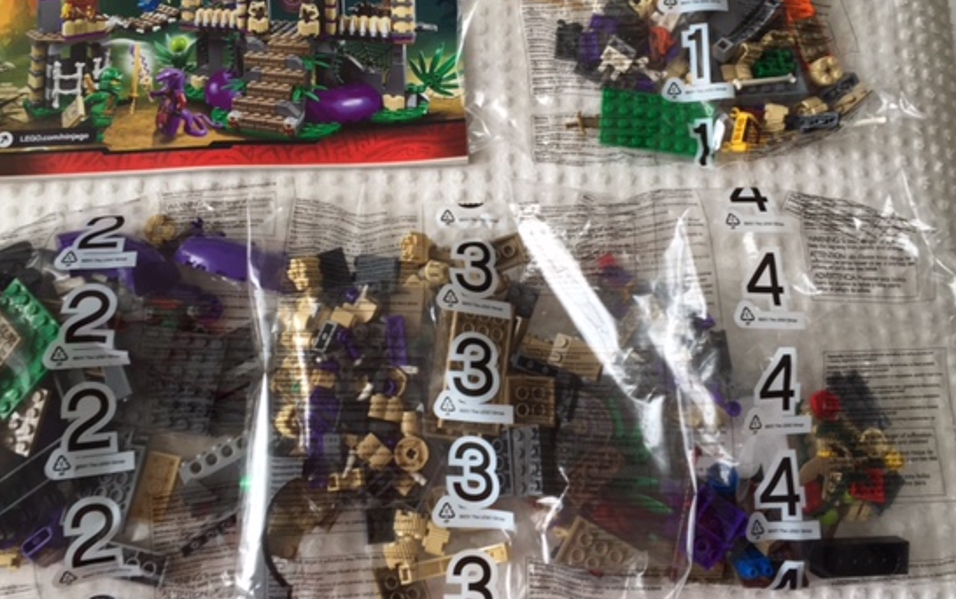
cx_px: 448
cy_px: 215
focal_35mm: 36
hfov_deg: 53.9
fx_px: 939
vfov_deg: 35.1
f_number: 2.2
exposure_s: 1/60
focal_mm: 4.15
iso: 40
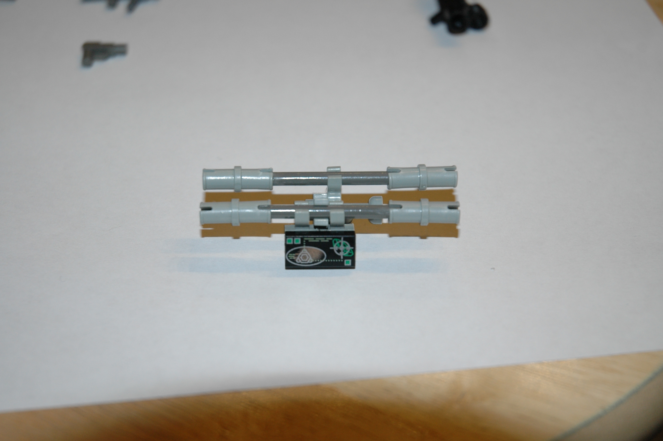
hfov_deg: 27.0
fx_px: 1380
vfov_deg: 18.1
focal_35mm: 75
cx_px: 332
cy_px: 220
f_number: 4.5
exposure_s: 1/60
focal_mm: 50
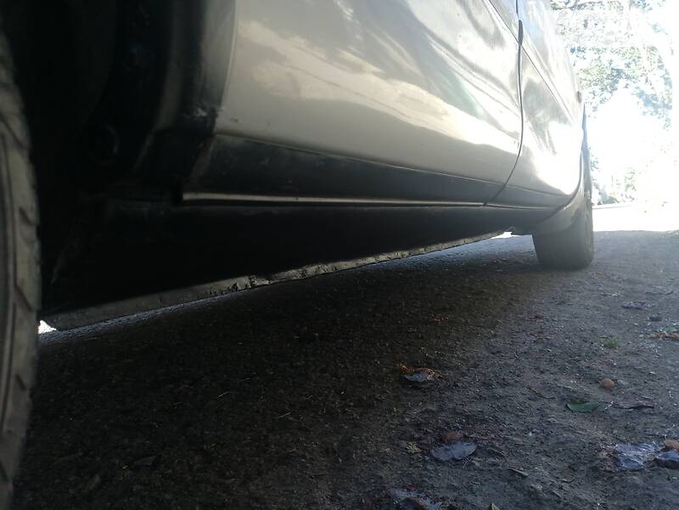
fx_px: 510
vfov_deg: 53.1
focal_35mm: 26
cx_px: 340
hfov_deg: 67.3
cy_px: 255
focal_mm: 3.6
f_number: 1.8
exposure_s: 1/100
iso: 50
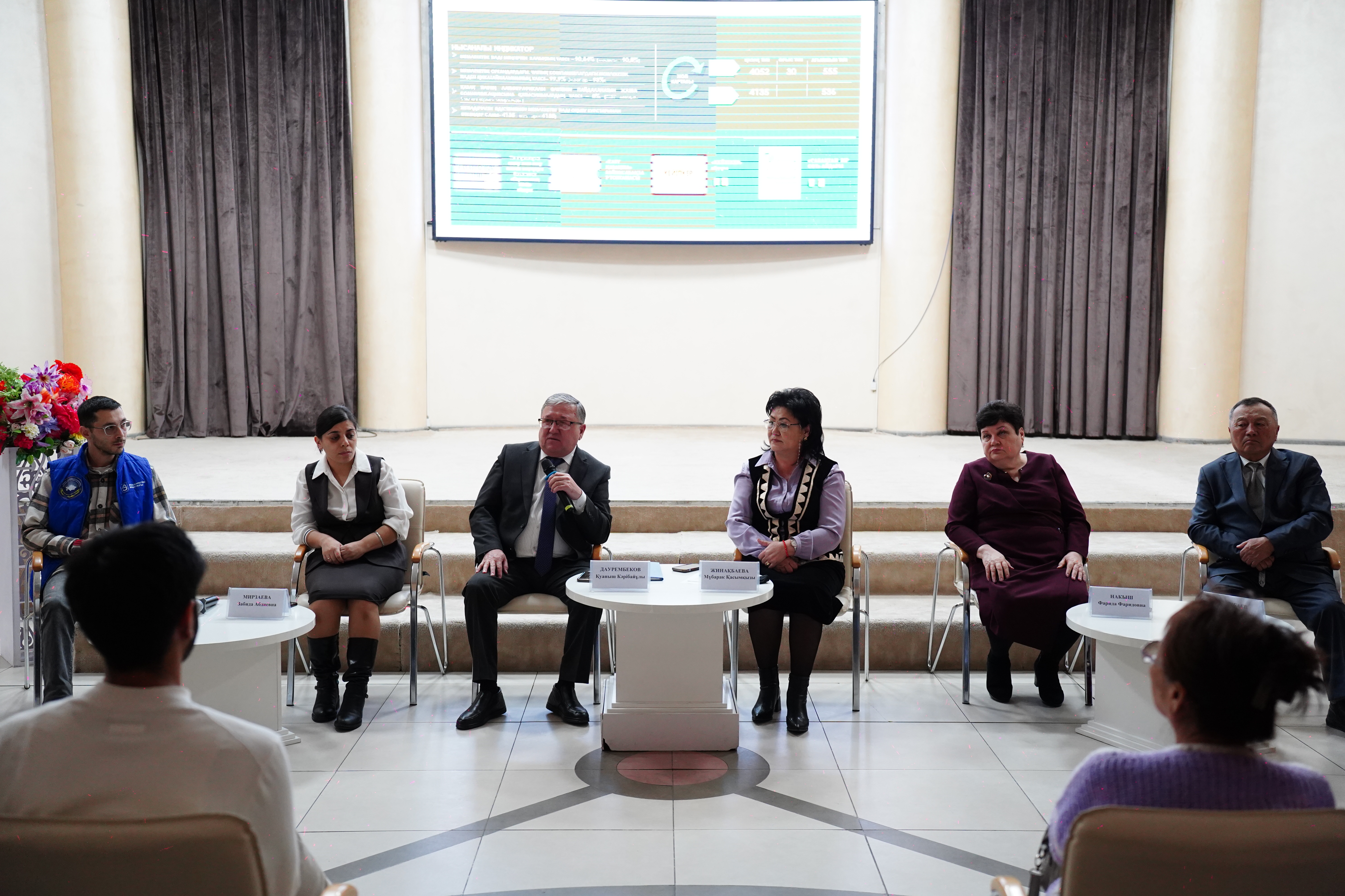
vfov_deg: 35.1
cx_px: 672
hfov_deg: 50.7
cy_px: 448
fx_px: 1420
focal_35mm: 38
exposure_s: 1/250
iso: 3200
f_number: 2.8
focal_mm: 38
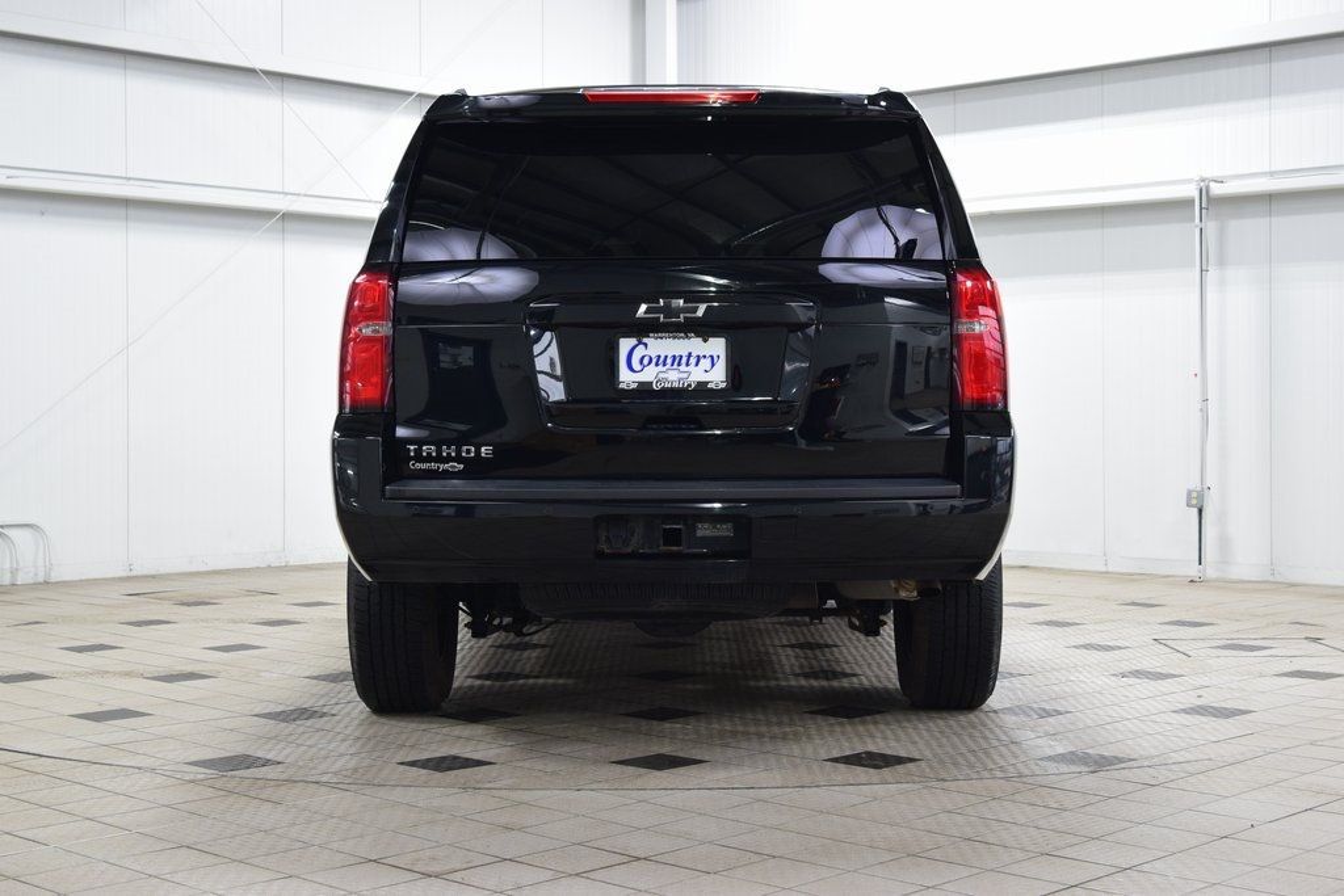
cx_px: 672
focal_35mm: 52
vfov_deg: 25.8
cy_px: 448
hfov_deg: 37.8
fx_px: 1960
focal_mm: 35
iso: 720
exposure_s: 1/15
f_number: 6.3
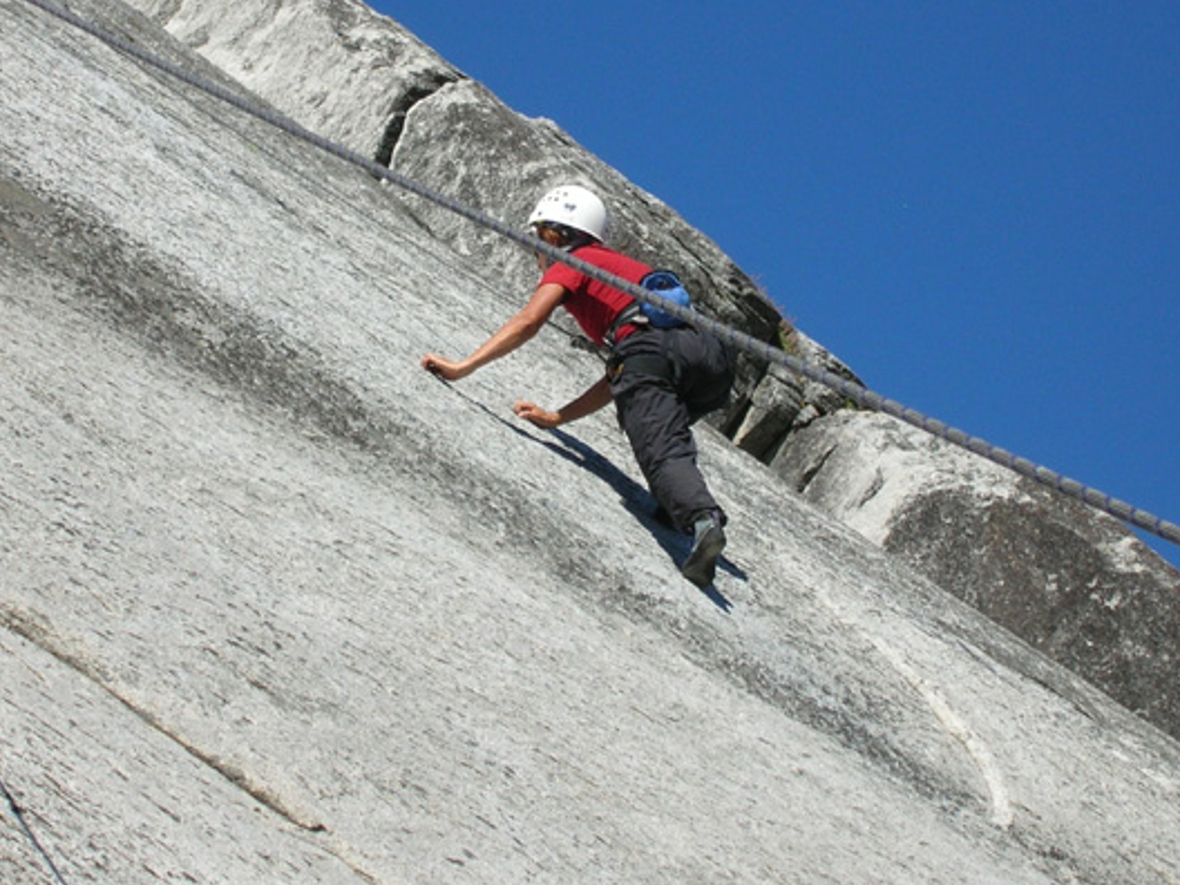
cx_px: 550
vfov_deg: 9.3
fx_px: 5420
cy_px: 361
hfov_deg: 12.4
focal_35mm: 159
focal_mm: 17.4
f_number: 4.9
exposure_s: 1/436
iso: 50
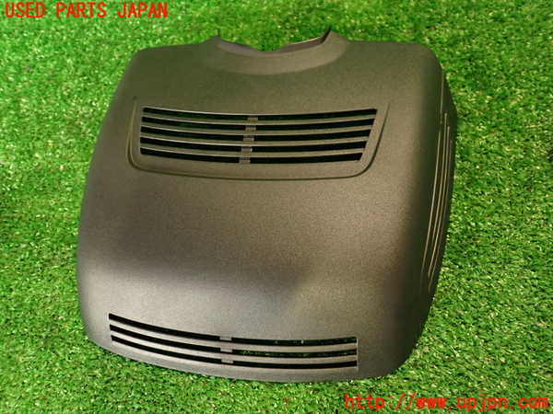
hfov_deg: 56.8
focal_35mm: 32
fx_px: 511
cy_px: 207
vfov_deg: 44.2
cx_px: 276
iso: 400
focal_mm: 5.79
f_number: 2.4
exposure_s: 1/30
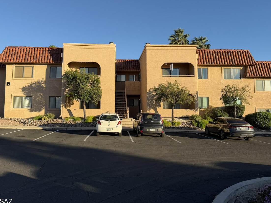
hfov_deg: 63.3
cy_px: 94
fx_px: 219
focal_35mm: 28
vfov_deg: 49.7
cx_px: 122
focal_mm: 6.76
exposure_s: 1/2445
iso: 80
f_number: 1.78
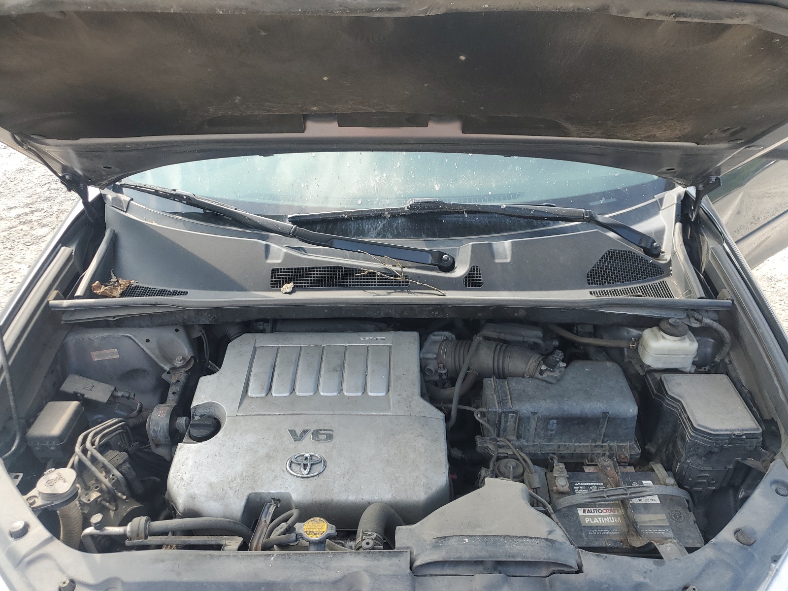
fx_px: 592
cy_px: 296
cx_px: 394
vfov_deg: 53.1
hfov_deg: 67.3
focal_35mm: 26
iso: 50
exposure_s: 1/400
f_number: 1.5
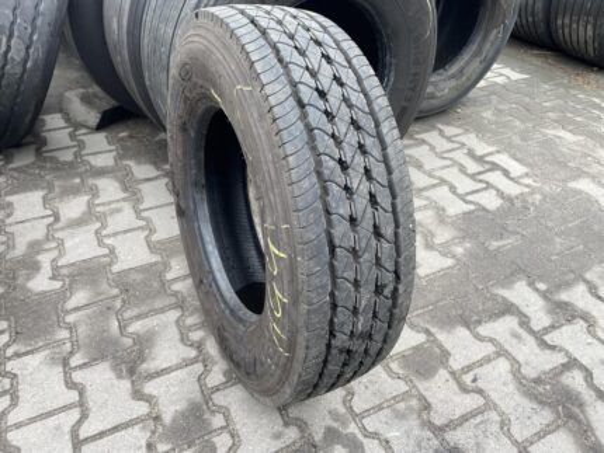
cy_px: 226
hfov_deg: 67.3
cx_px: 302
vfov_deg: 53.1
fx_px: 454
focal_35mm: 26
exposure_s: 1/131
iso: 32
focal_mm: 4.2
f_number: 1.6
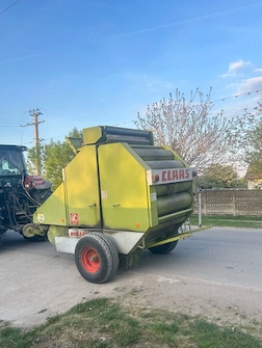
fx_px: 312
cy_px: 191
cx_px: 140
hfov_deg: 45.5
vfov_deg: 58.2
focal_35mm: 31
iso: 50
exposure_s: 1/347
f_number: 1.5
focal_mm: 5.7
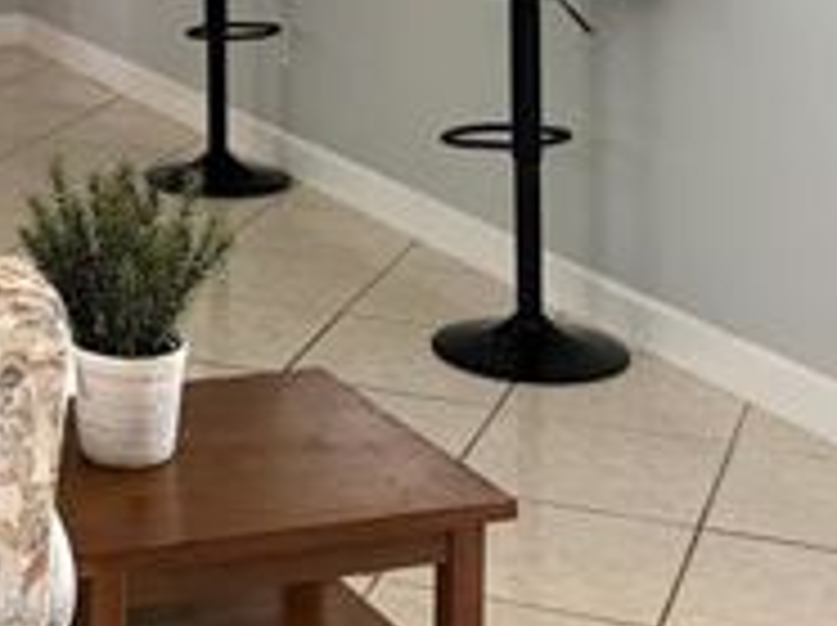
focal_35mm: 91
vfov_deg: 15.1
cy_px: -293
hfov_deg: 20.8
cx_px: -20
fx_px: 2198
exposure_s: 1/60
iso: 160
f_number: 1.78
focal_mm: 6.76
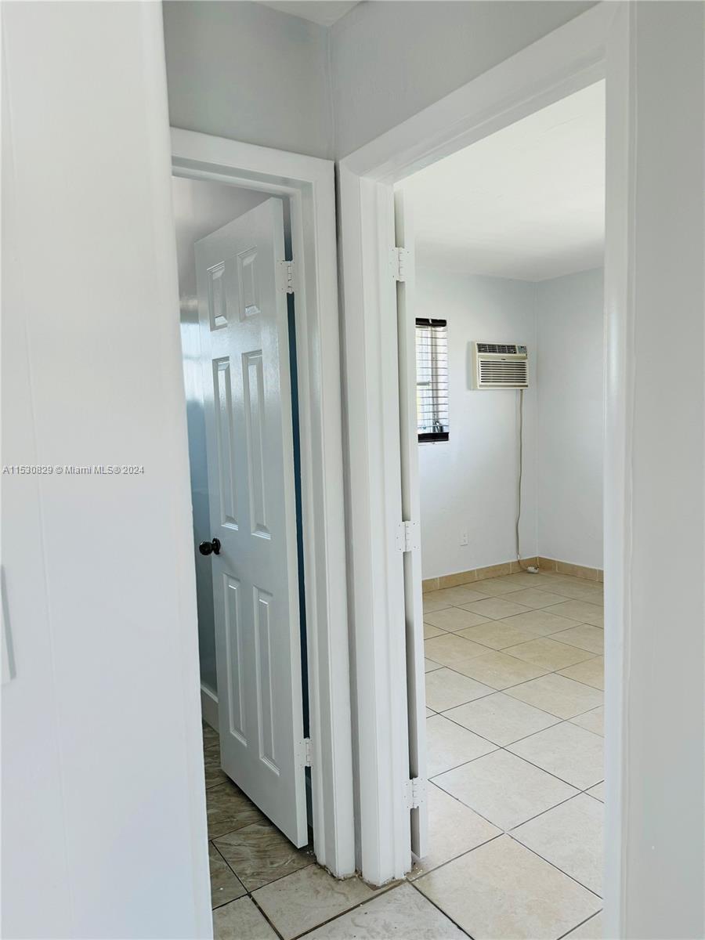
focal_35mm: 24
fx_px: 652
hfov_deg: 56.8
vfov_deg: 71.6
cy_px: 470
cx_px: 352
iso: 100
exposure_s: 1/121
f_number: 1.78
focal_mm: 6.86
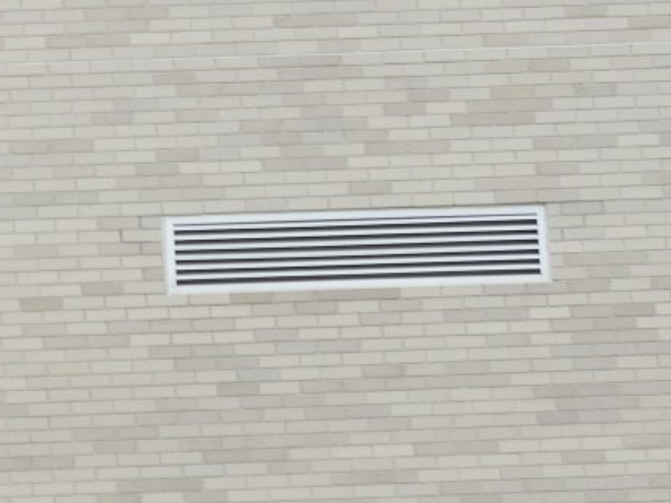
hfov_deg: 6.1
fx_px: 6243
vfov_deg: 4.6
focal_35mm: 322
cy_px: -93
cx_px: -174
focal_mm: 17
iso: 100
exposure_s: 1/60
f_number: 4.8
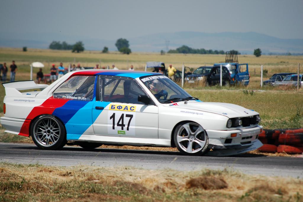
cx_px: 152
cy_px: 101
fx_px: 2523
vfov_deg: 4.6
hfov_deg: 6.9
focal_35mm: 300
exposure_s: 1/1250
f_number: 5.6
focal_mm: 200
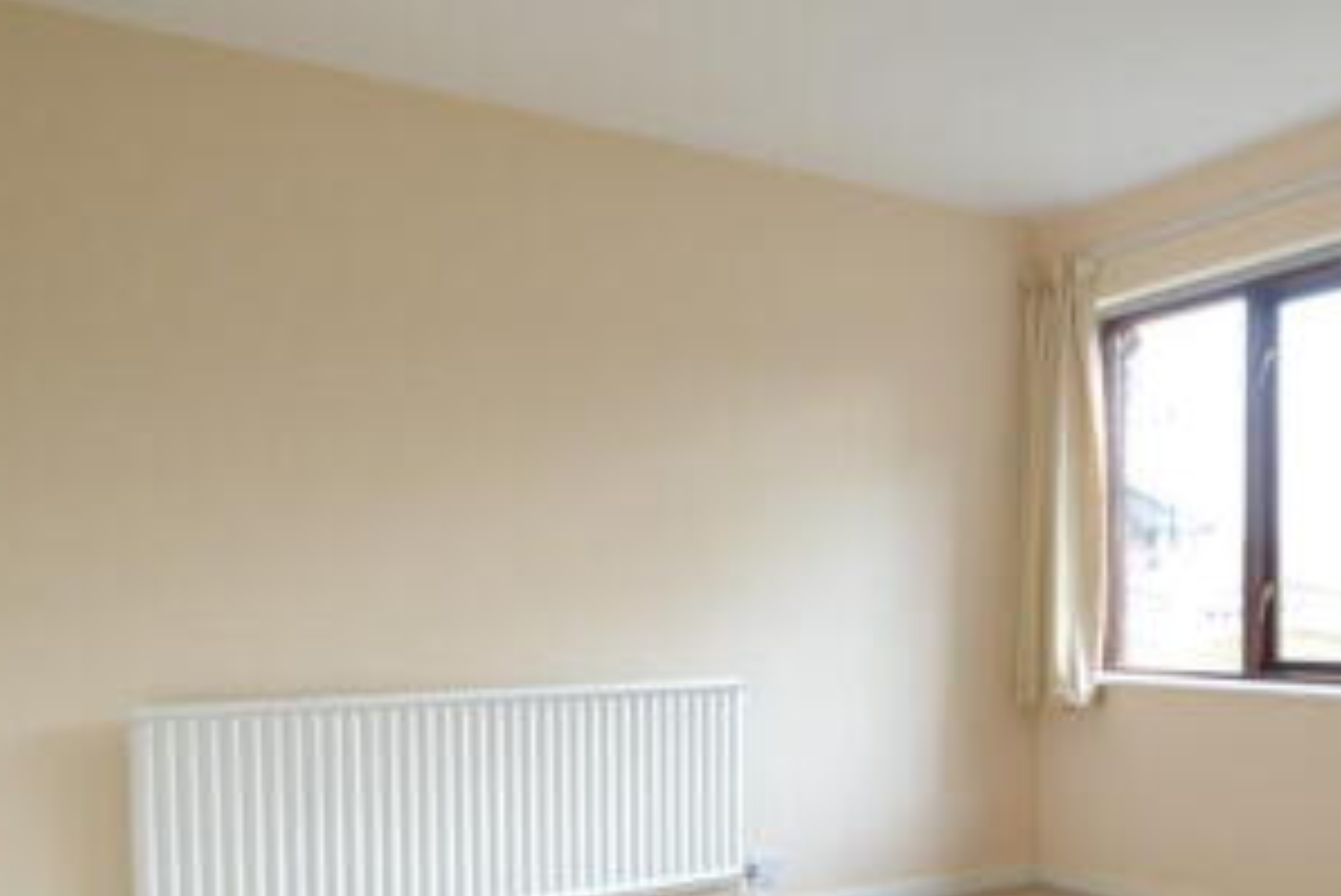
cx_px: 1051
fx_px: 1230
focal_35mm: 33
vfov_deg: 39.4
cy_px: 624
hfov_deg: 53.8
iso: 400
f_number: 5.6
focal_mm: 10
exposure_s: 1/125
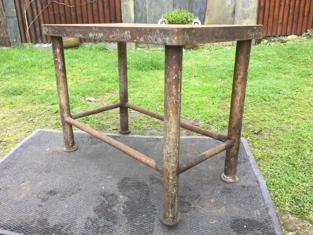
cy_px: 110
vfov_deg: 45.4
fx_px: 280
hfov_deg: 58.3
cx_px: 146
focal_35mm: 31
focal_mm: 4.15
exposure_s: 1/33
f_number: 2.2
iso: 50
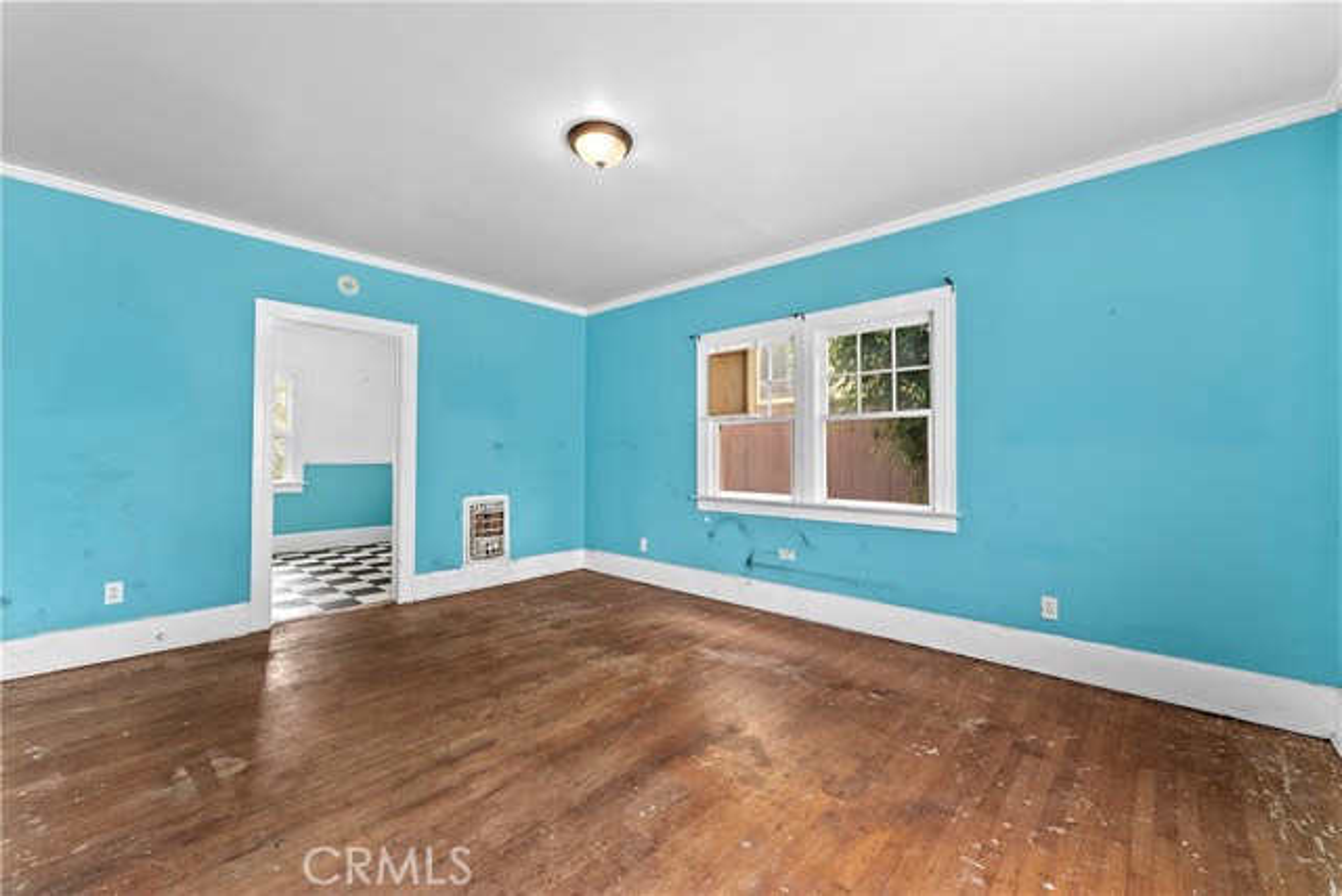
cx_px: 671
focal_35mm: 14
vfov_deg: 81.2
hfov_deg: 104.2
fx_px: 522
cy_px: 448
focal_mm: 14
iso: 1000
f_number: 8
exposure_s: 1/15
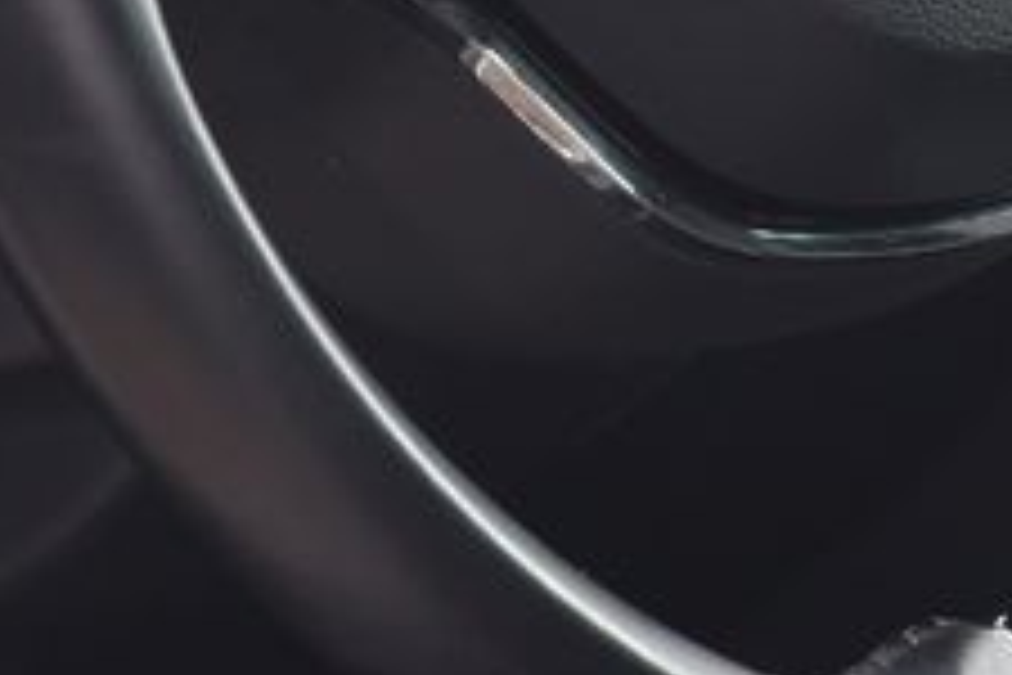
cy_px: -428
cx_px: 598
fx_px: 12143
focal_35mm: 432
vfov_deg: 3.2
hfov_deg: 4.8
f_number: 5.6
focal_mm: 95
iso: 500
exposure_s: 1/125
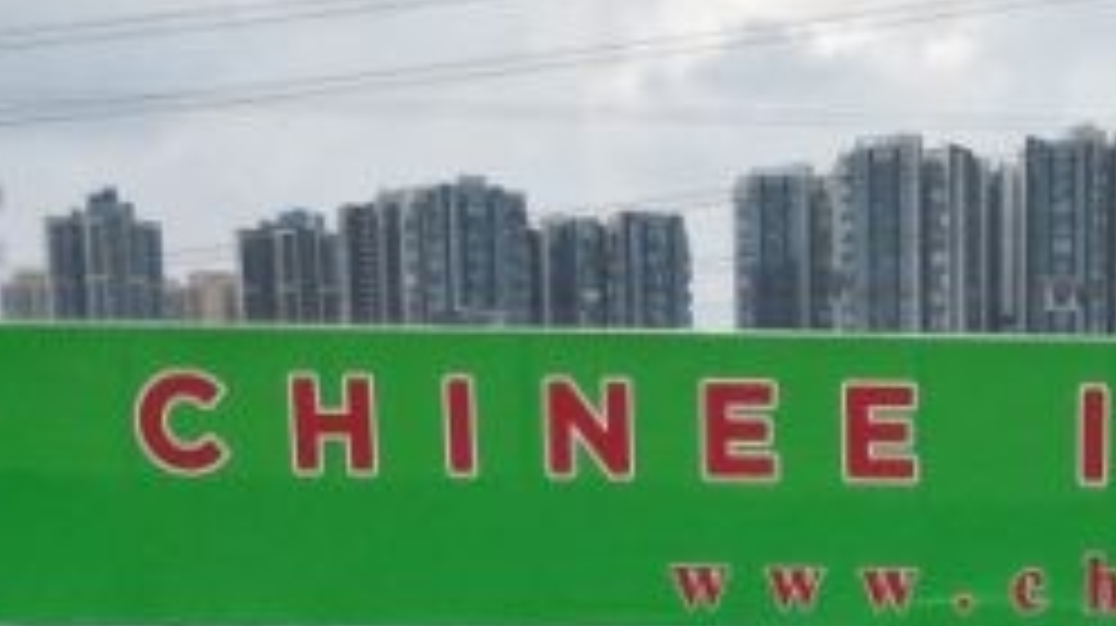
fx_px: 3193
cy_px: 1356
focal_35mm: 108
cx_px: 1080
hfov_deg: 19.3
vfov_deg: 10.1
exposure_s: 1/3200
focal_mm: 6.72
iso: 140
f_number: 1.7
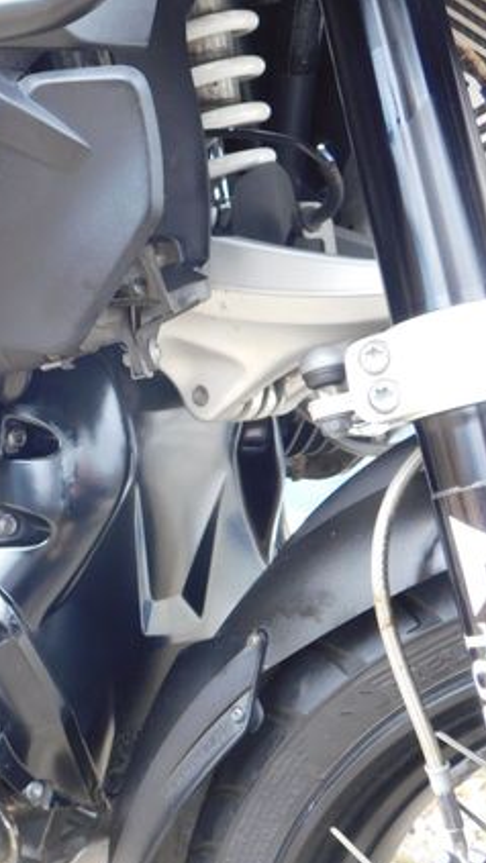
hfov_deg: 17.6
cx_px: -51
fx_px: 1512
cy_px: 486
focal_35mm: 66
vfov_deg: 31.9
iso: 125
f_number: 3.6
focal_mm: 7.1
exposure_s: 1/30
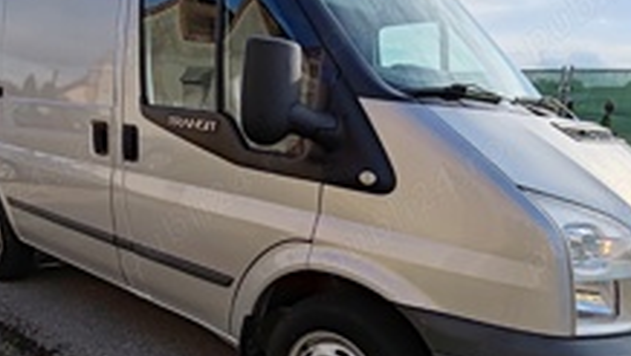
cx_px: 310
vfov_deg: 36.1
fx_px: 536
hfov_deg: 61.0
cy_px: 255
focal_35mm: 32
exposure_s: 1/1400
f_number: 2.2
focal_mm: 1.96
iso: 50
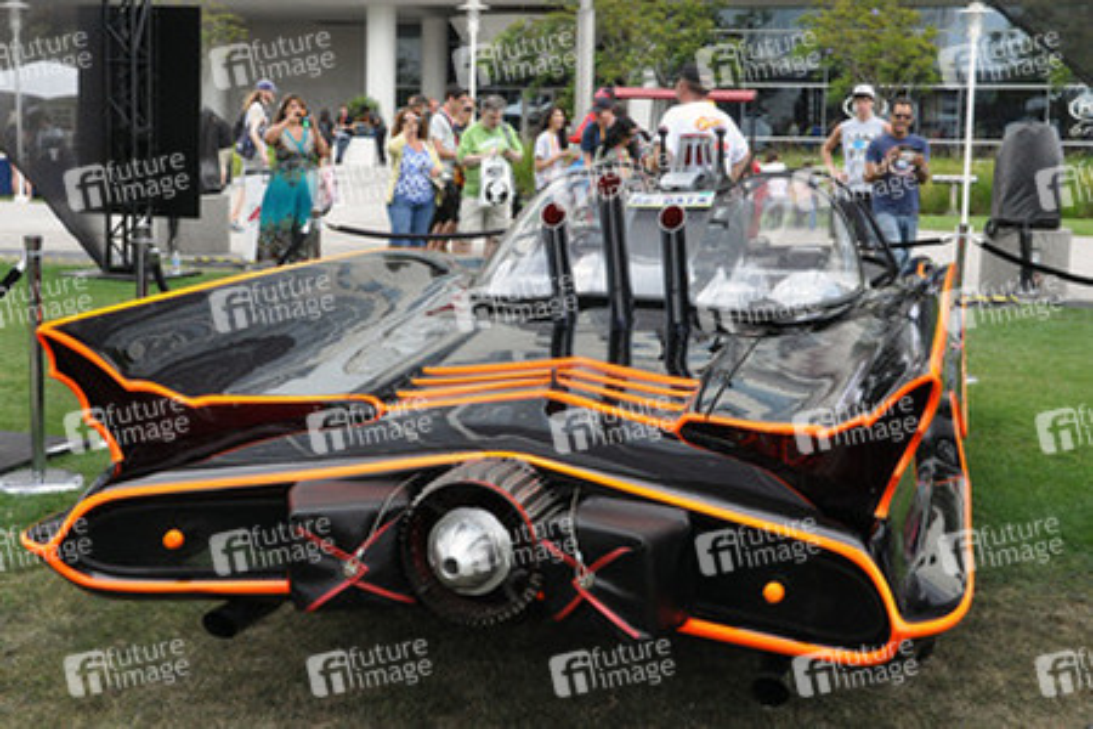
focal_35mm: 42
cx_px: 546
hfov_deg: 46.4
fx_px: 1275
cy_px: 364
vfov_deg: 31.9
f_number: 13
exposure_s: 1/640
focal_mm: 28
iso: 2000
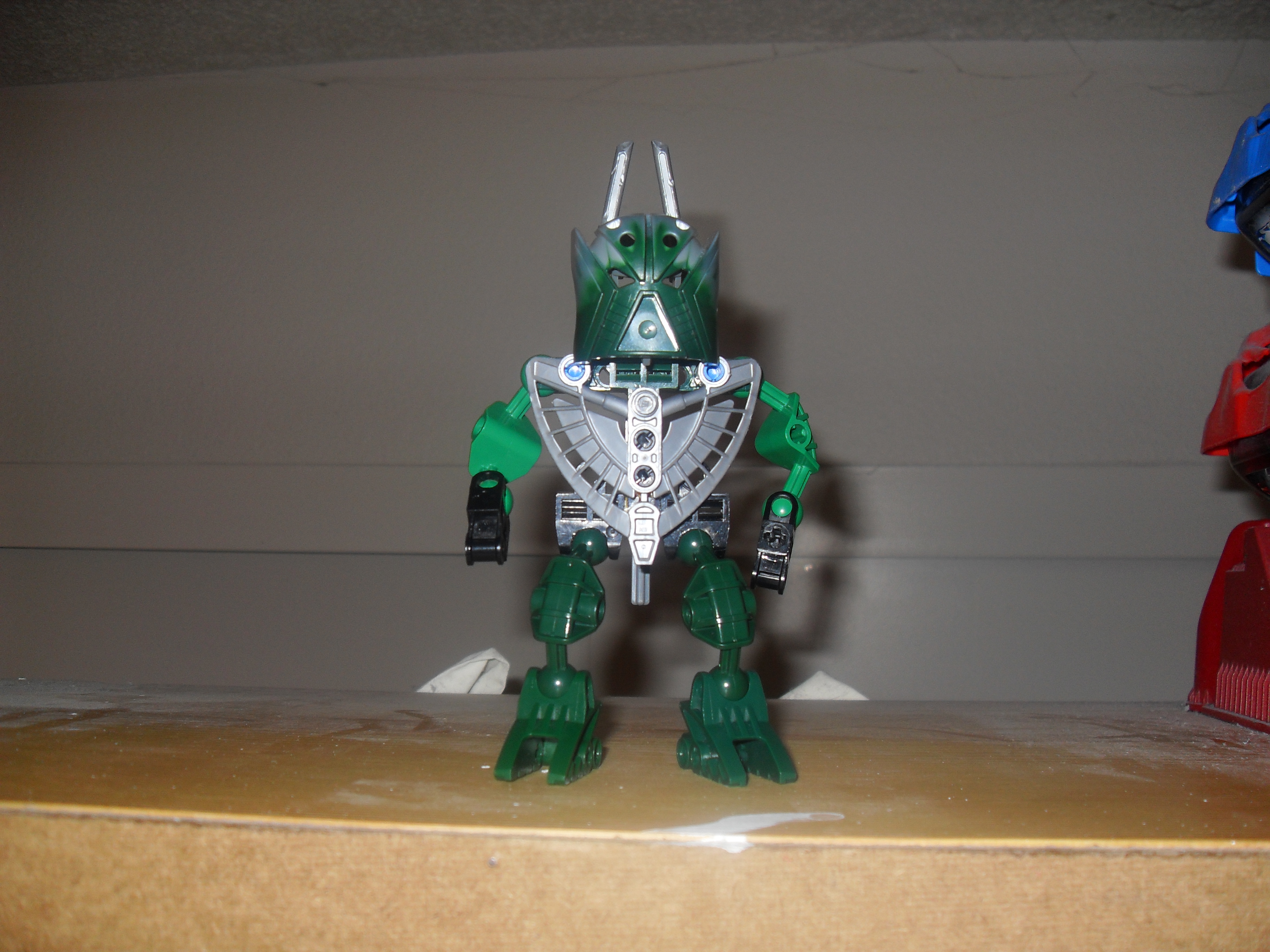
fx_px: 1247
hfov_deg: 54.0
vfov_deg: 41.8
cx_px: 635
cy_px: 476
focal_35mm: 34
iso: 100
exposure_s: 1/45
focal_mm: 6.3
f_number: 2.8
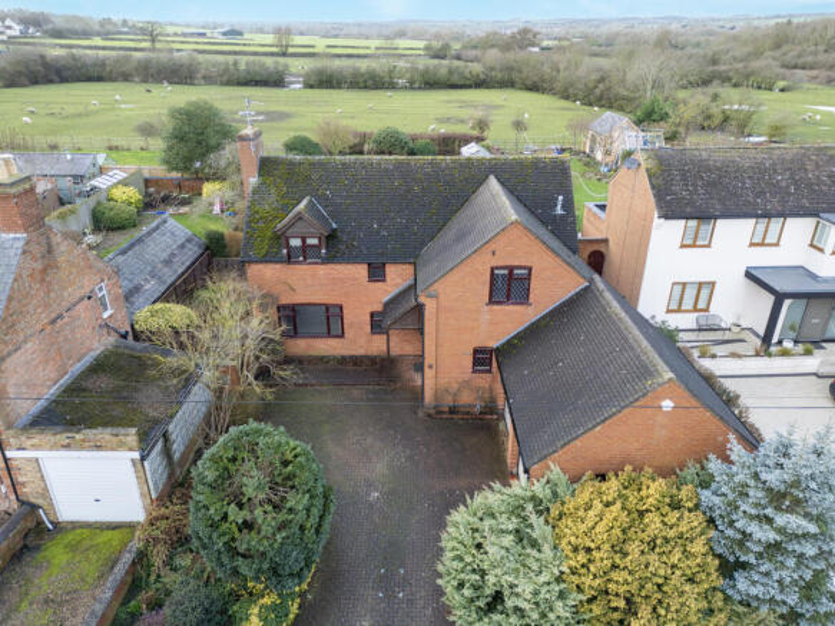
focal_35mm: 24
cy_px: 313
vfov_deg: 56.8
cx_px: 418
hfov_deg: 71.6
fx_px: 579
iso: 100
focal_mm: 6.72
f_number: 1.7
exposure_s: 1/120
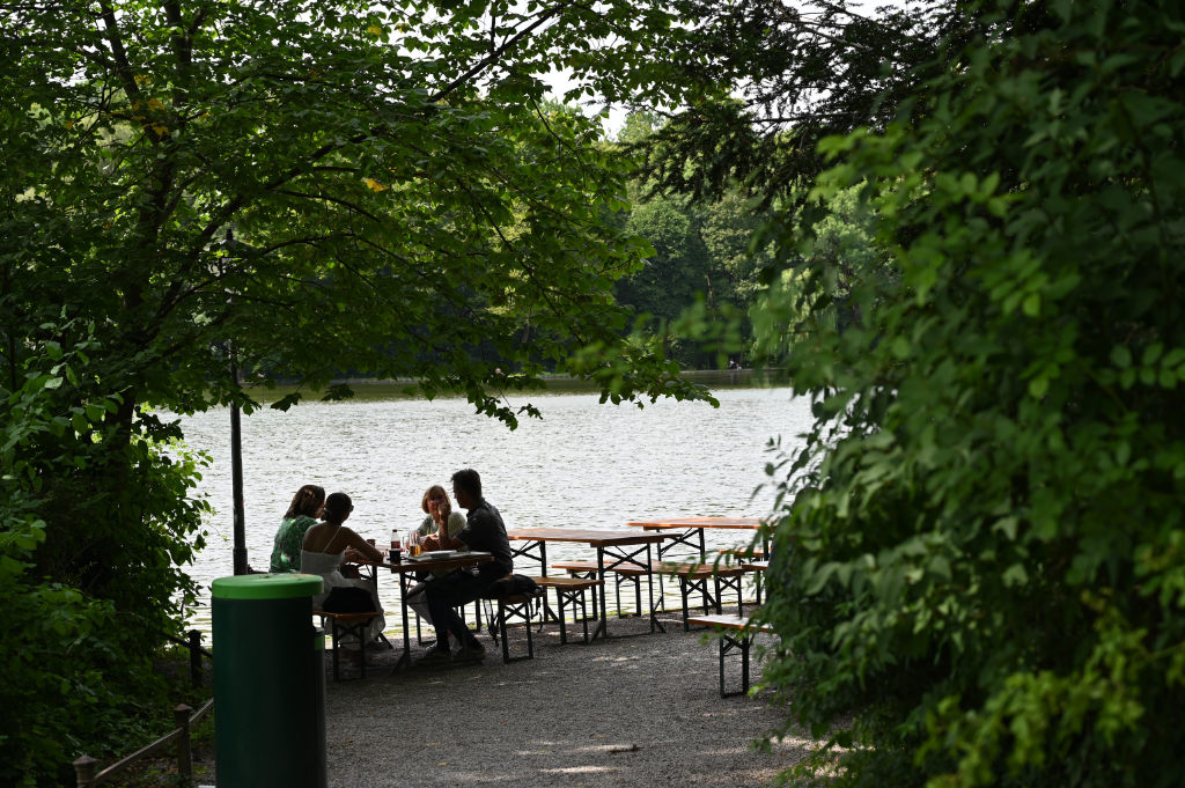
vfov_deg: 20.6
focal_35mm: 66
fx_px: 2171
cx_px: 592
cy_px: 394
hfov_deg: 30.5
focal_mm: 66
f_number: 5.6
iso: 125
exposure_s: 1/250
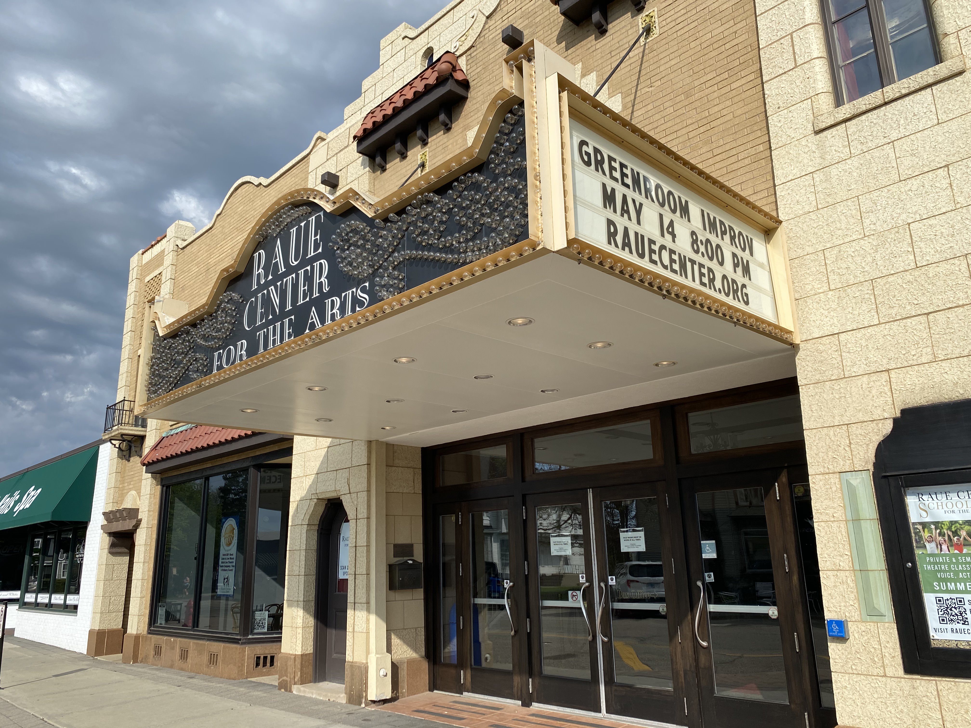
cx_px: 486
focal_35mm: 26
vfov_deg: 53.1
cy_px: 364
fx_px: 729
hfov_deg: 67.3
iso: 32
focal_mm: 4.25
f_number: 1.8
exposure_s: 1/2967
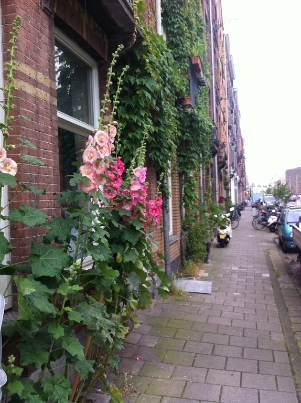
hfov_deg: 40.6
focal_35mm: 35
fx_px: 407
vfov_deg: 52.7
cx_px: 150
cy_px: 202
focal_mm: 3.85
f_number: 2.8
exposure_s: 1/222
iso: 80
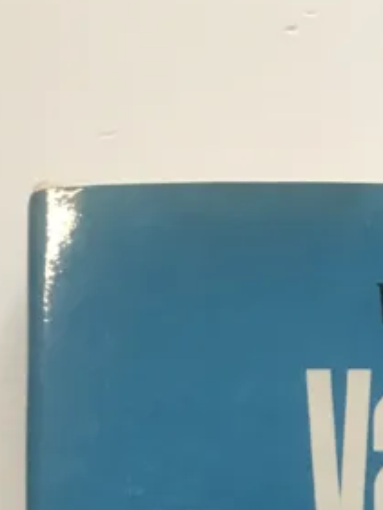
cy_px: 817
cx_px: 379
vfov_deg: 17.0
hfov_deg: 14.3
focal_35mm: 102
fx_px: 1504
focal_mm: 3.99
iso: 64
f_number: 1.8
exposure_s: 1/17
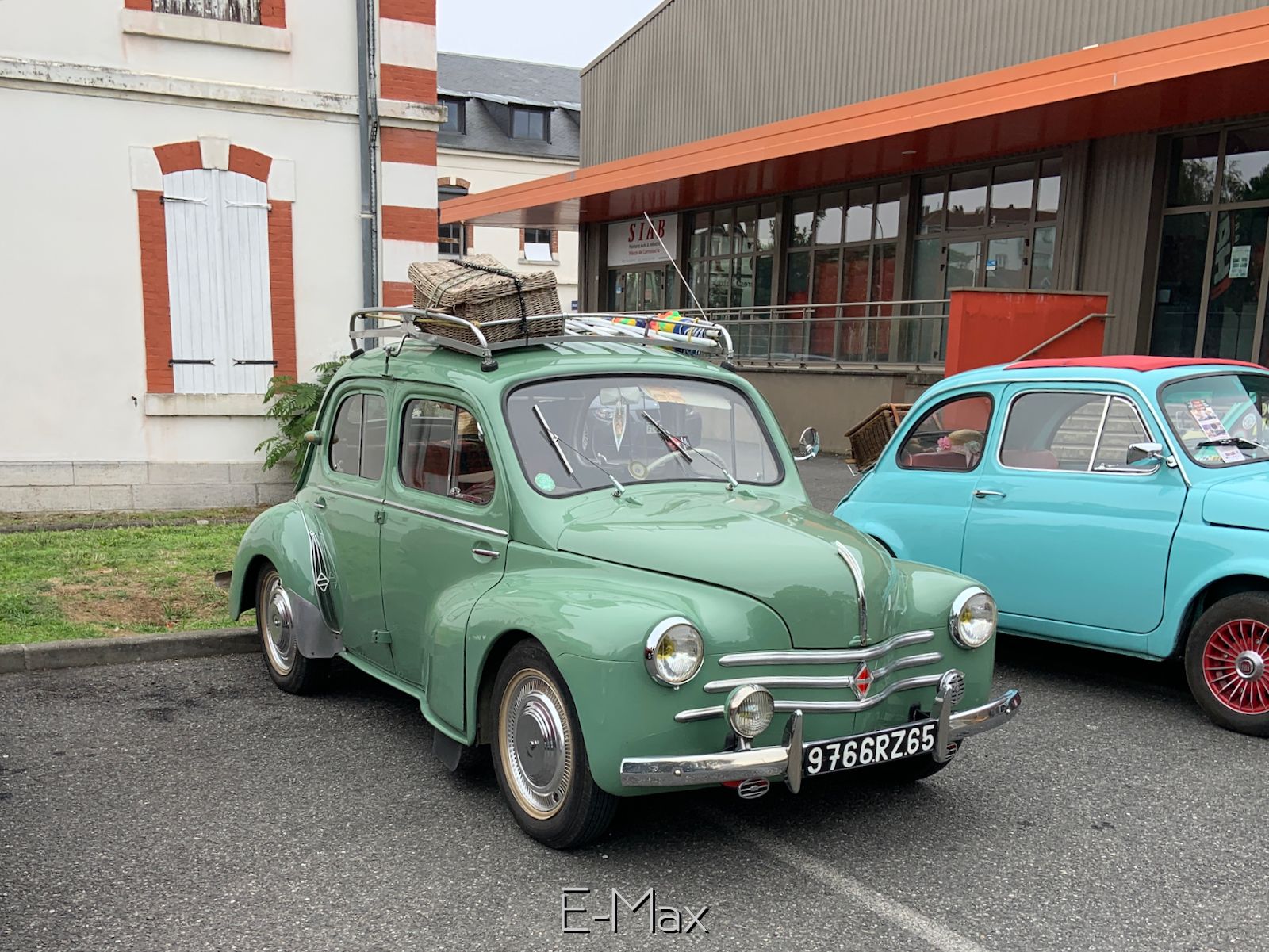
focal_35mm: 26
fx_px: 953
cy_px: 476
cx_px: 634
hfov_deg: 67.3
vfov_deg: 53.1
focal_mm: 4.25
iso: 25
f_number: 1.8
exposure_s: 1/381
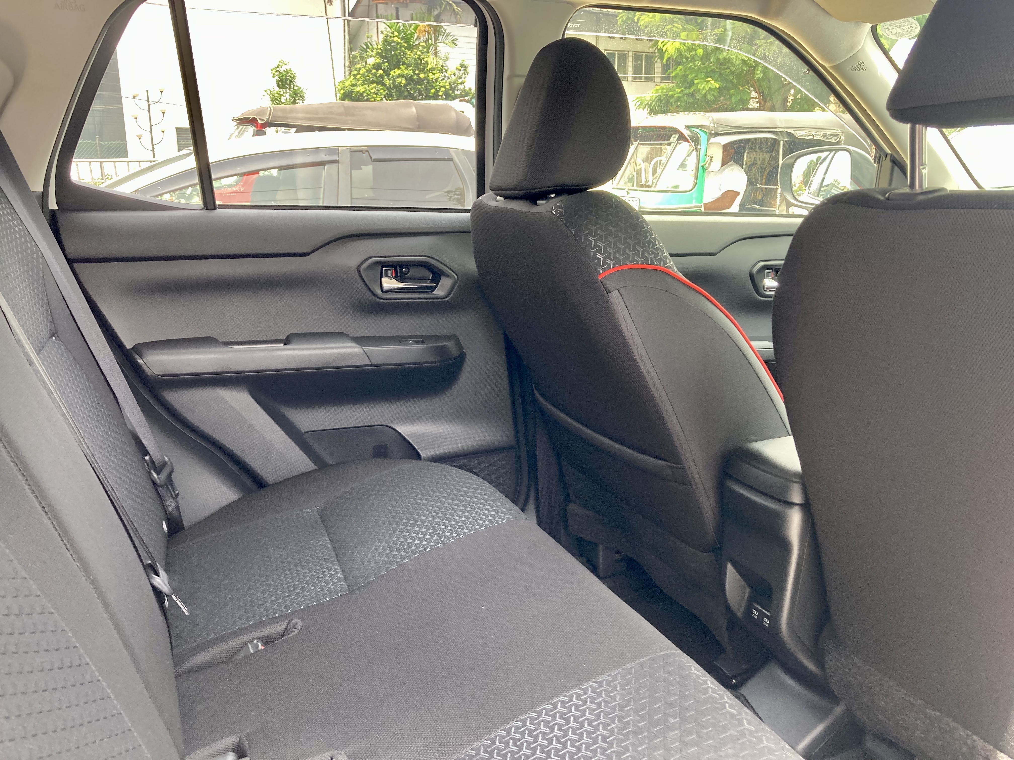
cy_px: 380
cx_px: 507
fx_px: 820
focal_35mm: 28
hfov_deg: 63.4
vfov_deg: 49.7
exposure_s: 1/97
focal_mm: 3.99
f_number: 1.8
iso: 80
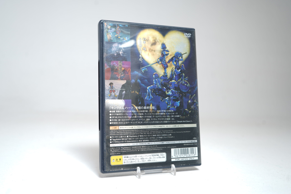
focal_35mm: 32
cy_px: 97
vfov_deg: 41.1
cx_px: 146
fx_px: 259
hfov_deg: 58.7
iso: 64
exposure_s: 1/2
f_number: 5
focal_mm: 32
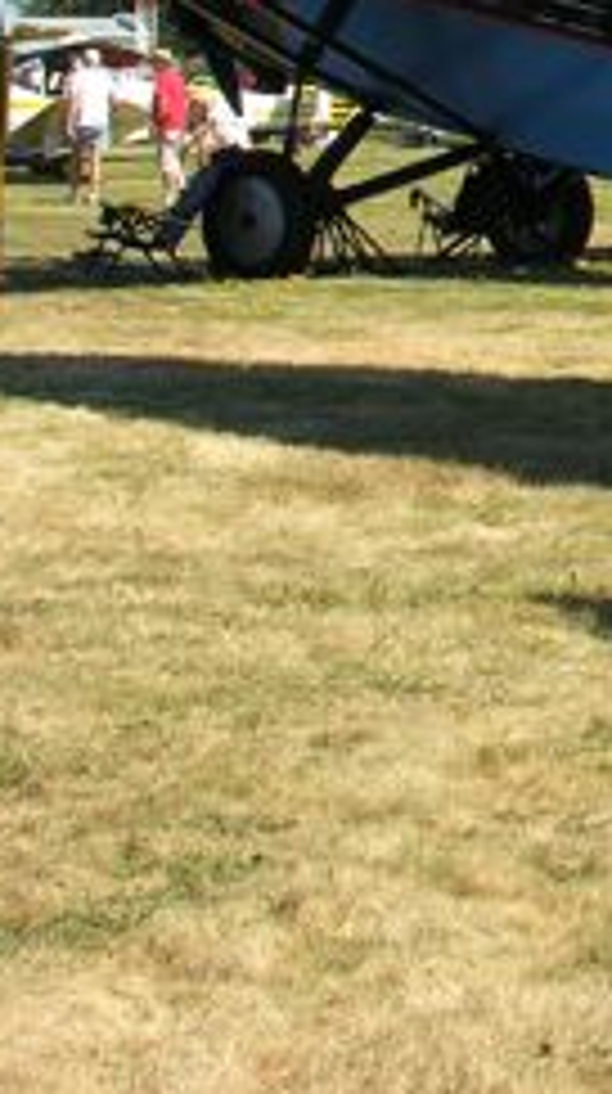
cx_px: 1192
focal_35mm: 115
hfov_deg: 9.8
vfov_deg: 18.2
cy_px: 27
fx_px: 3330
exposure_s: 1/198
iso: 50
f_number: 5.8
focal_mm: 10.2
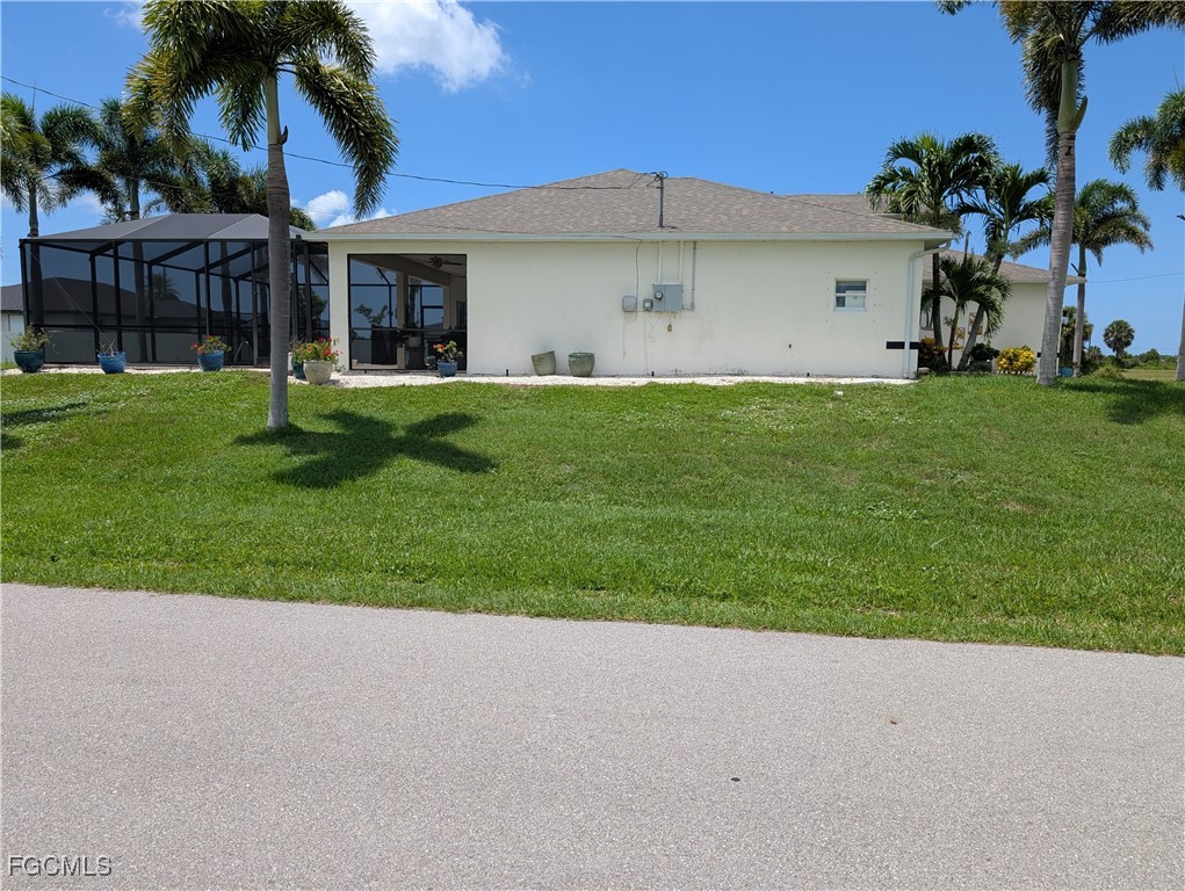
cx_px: 592
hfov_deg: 71.5
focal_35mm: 24
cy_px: 446
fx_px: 822
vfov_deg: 56.9
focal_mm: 6.9
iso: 20
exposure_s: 1/1302
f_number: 1.68
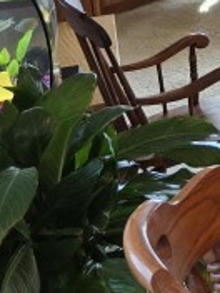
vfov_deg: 14.0
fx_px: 1136
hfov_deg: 8.2
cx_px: 790
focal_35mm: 134
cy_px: -112
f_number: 1.7
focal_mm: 6.3
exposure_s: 1/100
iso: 80
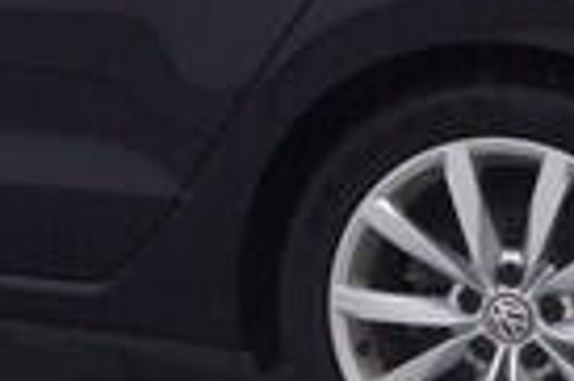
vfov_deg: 8.0
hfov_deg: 11.8
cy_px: -59
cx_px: -209
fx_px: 2687
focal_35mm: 169
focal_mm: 15
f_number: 5
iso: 200
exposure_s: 1/80
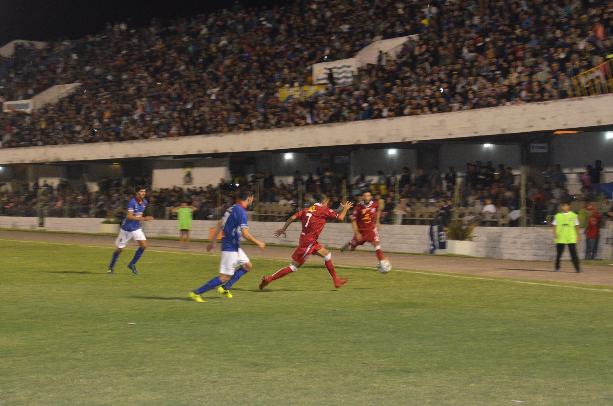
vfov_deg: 16.6
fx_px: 1393
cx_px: 308
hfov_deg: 24.8
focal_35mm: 82
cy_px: 207
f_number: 7.1
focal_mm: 52
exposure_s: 1/60
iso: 3200
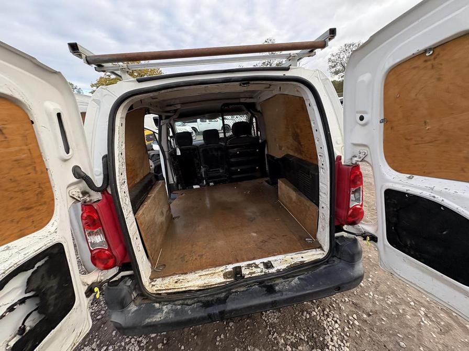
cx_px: 234
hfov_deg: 102.1
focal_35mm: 14
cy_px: 176
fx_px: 190
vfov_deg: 85.7
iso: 64
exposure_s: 1/138
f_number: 2.2
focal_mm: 2.22
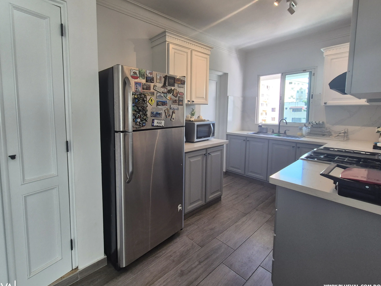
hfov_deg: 97.7
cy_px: 128
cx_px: 167
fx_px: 165
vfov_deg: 81.5
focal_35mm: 15
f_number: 2.2
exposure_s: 1/60
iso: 64
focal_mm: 2.2
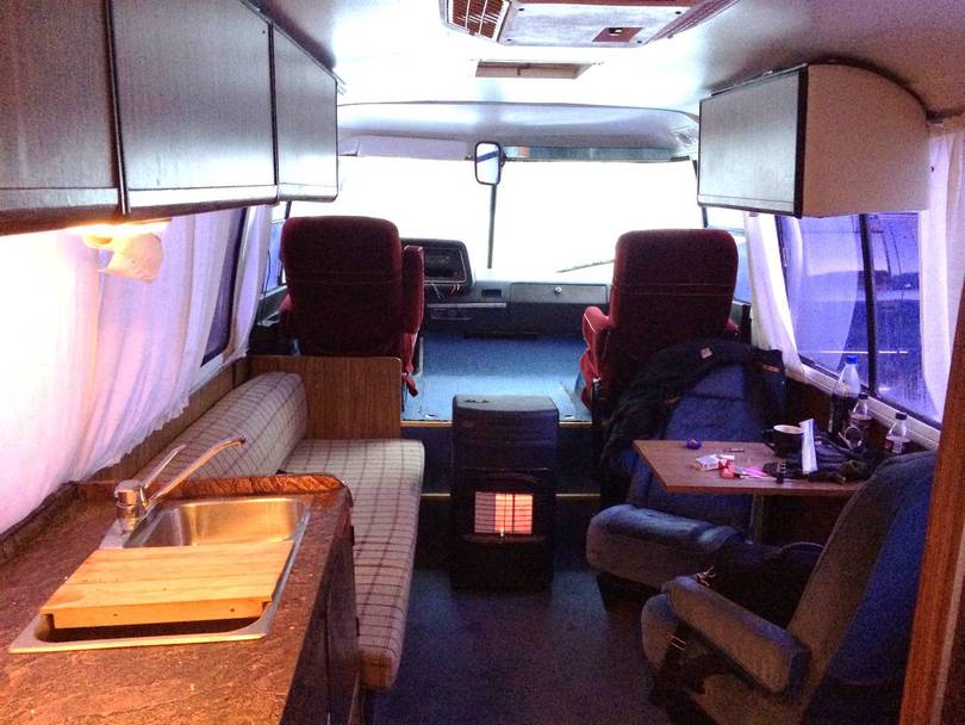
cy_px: 362
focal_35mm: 30
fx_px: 837
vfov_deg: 46.8
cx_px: 482
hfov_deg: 59.9
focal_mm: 4.12
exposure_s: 1/30
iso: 320
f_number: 2.2
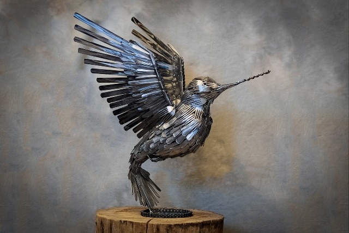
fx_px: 830
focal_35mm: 86
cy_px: 116
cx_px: 174
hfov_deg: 23.8
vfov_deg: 16.0
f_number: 8
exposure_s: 1/20
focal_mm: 57
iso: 800
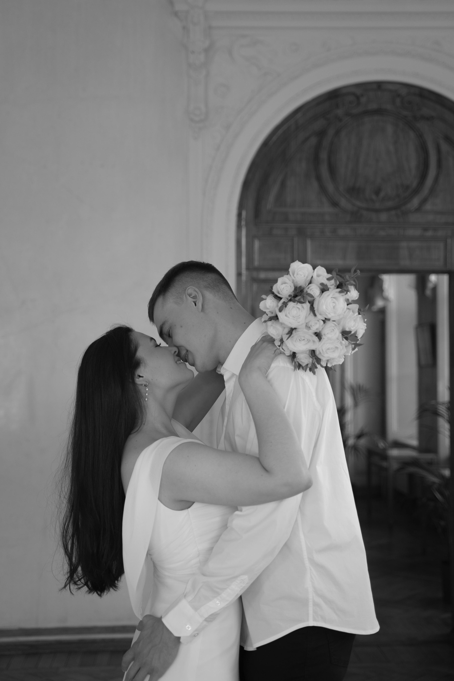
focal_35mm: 49
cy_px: 340
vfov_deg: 40.3
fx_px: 927
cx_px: 227
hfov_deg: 27.5
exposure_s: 1/400
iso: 640
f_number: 2.8
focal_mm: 49
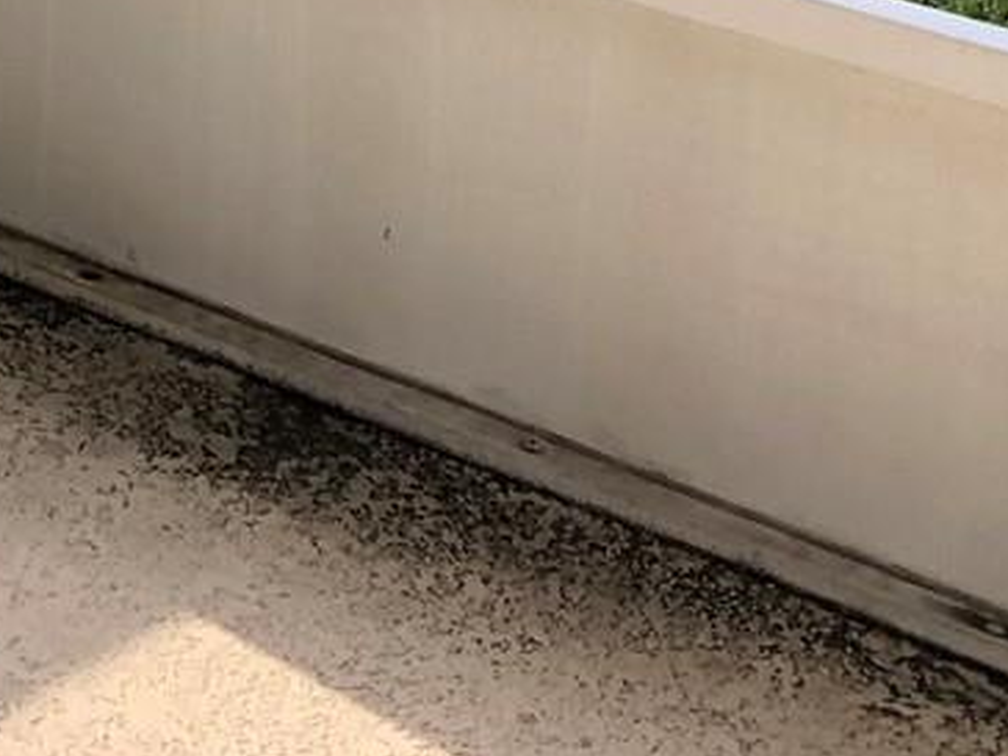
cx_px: -972
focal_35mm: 123
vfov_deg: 11.0
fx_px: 3582
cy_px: -764
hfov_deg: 13.8
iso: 20
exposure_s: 1/203
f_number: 1.8
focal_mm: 4
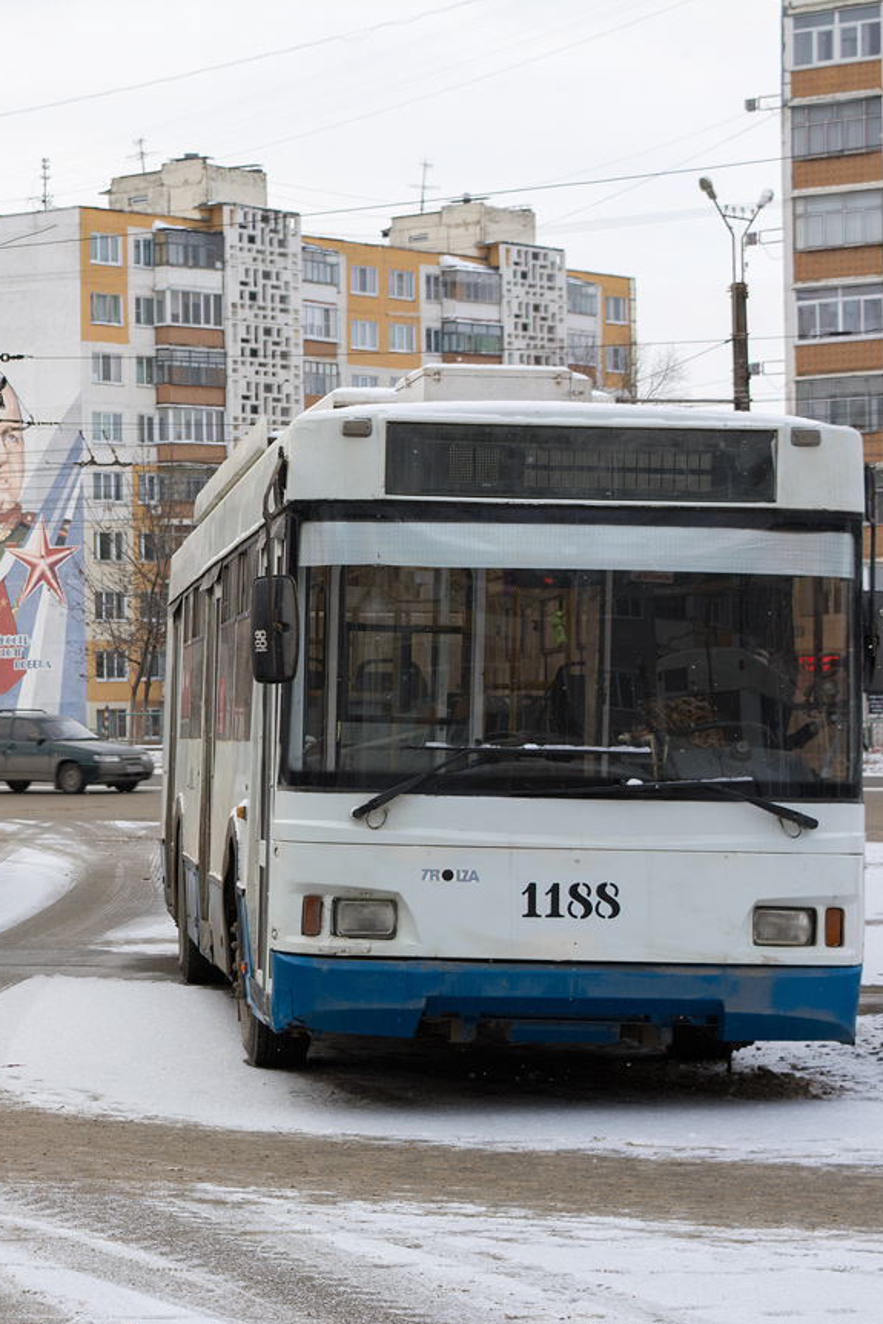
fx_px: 3494
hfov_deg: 14.3
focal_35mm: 95
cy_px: 661
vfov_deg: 21.5
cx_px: 94
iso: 200
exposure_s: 1/200
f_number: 7.1
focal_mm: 42
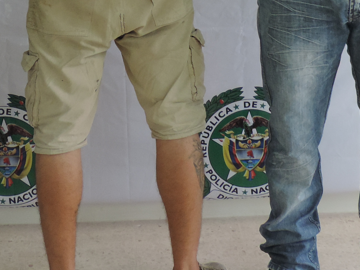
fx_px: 1134
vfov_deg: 12.9
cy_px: -135
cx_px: 101
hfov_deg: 18.0
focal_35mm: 109
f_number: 3.2
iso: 180
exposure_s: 1/50
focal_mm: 5.8
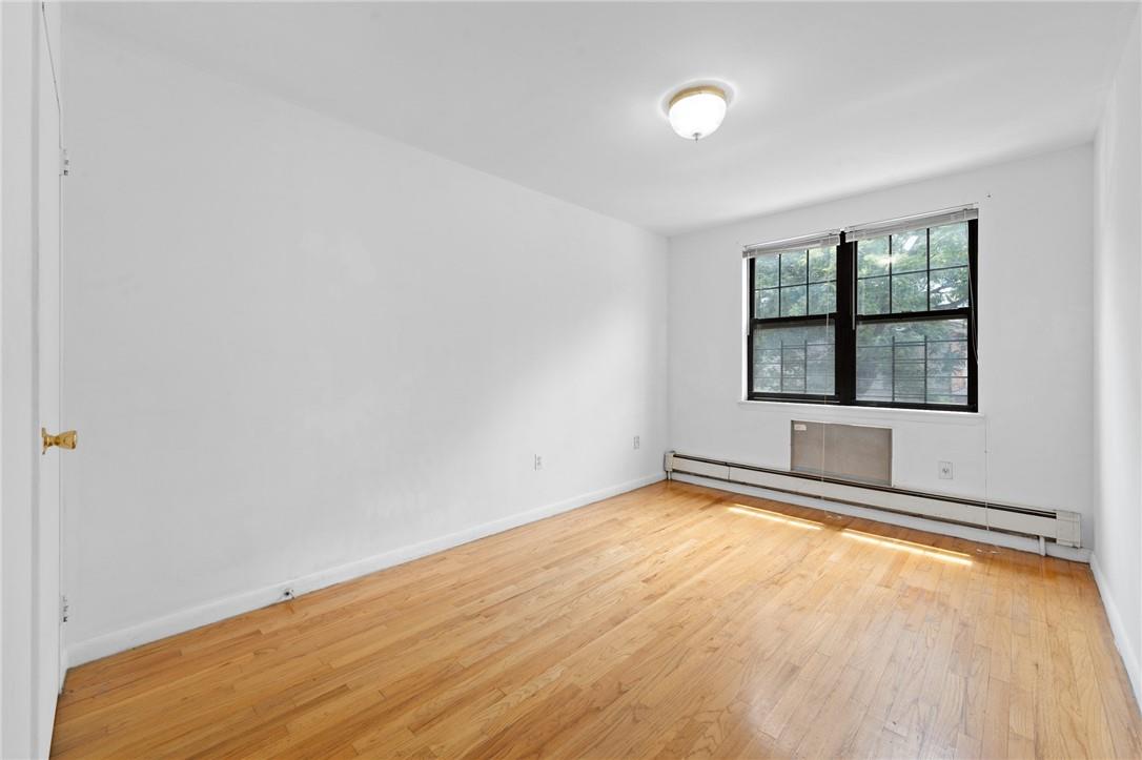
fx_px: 444
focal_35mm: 14
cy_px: 380
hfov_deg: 104.3
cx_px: 571
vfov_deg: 81.2
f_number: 10
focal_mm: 14
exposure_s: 1/10
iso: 200
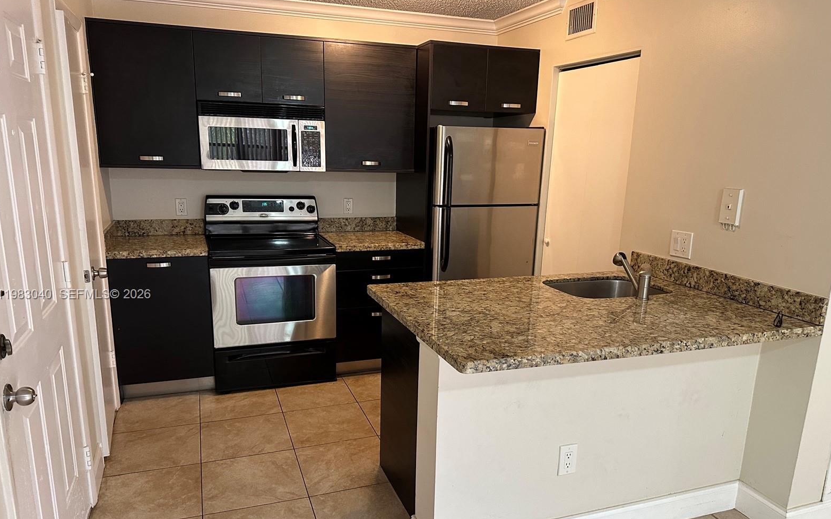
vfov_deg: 47.4
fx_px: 589
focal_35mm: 26
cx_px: 410
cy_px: 295
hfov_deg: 70.4
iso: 400
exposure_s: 1/60
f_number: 1.78
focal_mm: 6.86
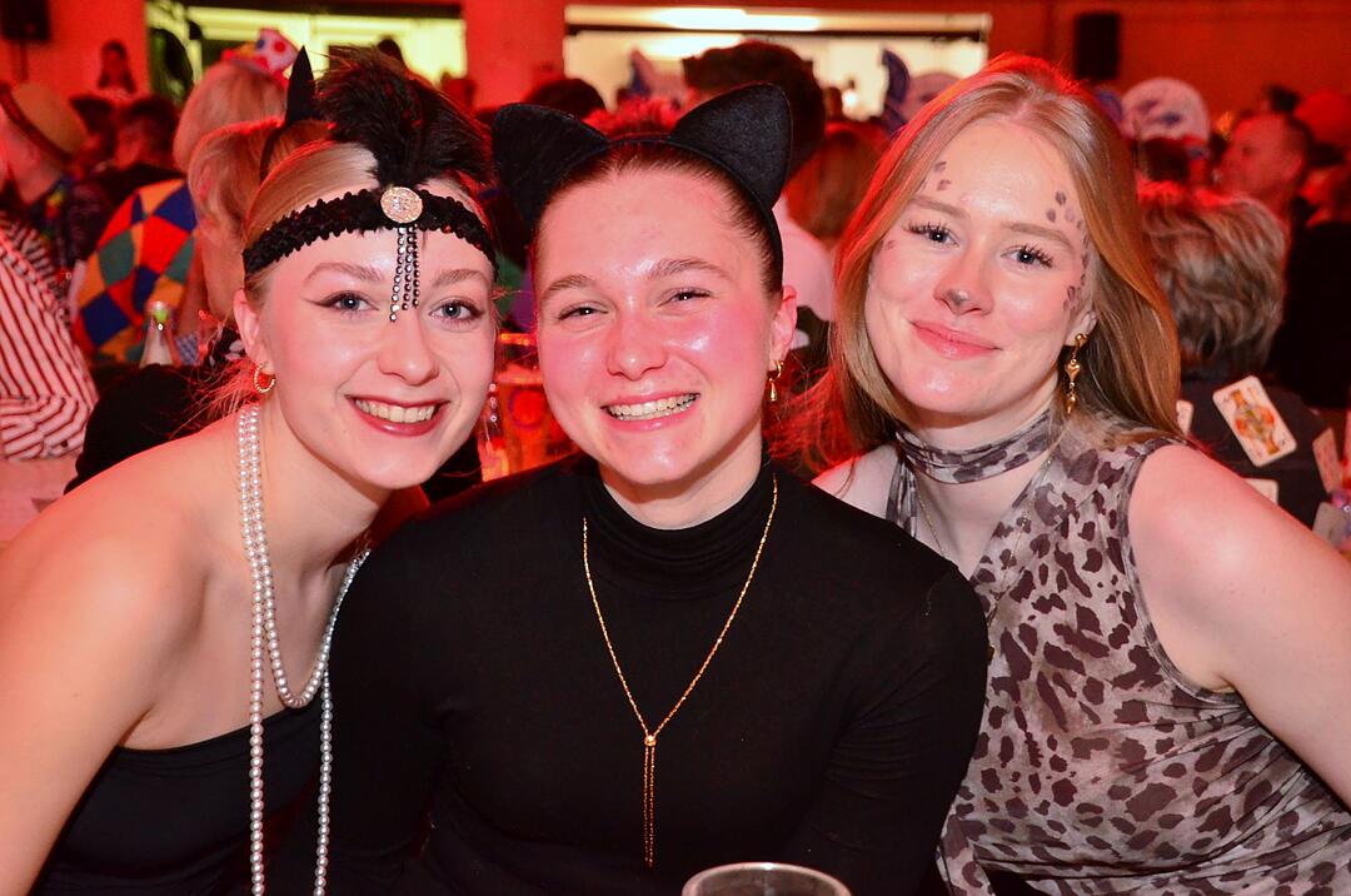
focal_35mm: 57
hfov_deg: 35.1
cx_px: 676
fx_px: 2135
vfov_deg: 23.7
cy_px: 448
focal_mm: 38
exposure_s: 1/25
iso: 3200
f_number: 5.6
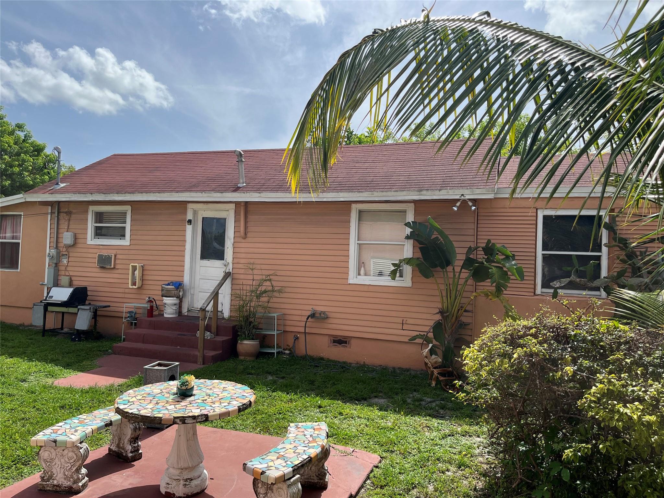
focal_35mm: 26
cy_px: 249
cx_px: 332
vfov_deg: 53.1
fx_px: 499
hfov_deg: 67.3
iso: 50
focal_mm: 5.1
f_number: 1.6
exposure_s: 1/3311
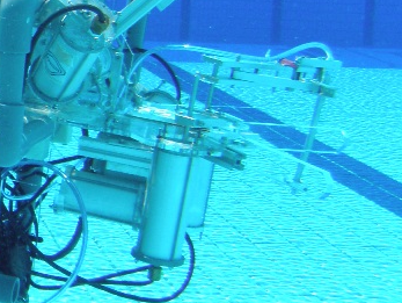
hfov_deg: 16.4
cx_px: -145
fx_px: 1302
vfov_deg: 13.2
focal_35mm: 112
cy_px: 116
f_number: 4.5
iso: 80
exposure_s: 1/640
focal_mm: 6.7
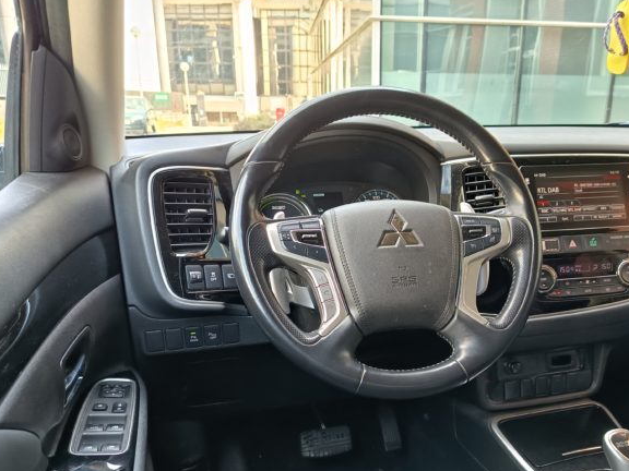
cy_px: 301
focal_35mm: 32
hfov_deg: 56.4
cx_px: 379
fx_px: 581
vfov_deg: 43.7
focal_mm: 5.24
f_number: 1.7
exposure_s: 1/50
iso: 332
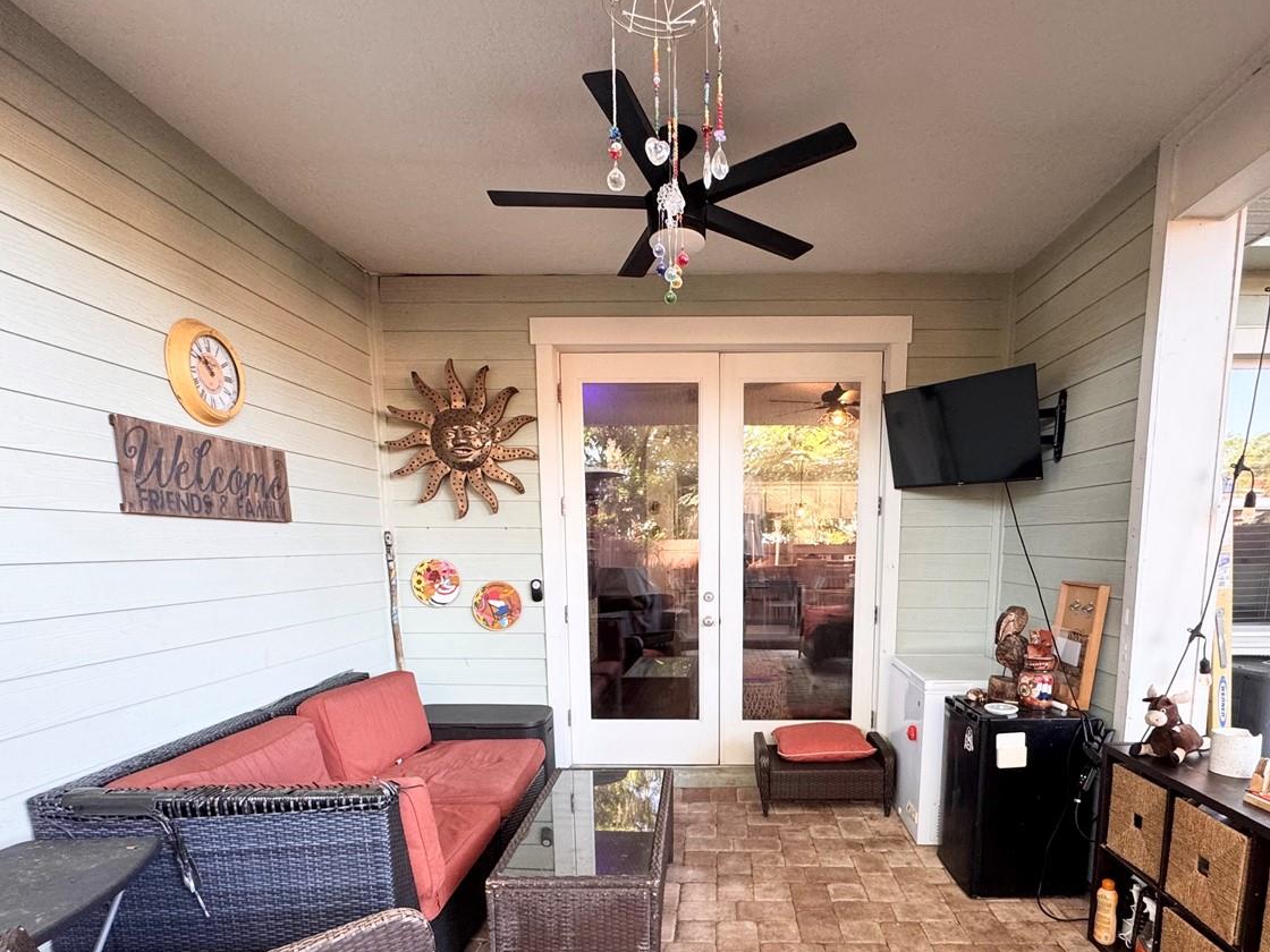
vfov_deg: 63.7
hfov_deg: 81.4
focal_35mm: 20
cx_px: 708
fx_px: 734
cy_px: 658
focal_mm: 2.22
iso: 200
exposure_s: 1/99
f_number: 2.2
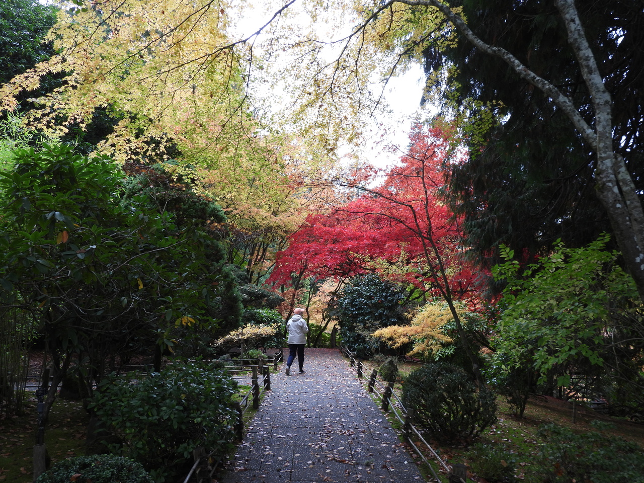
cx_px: 322
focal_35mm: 30
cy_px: 242
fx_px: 558
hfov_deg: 60.0
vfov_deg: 46.8
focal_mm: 5.4
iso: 100
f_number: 3.2
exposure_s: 1/40
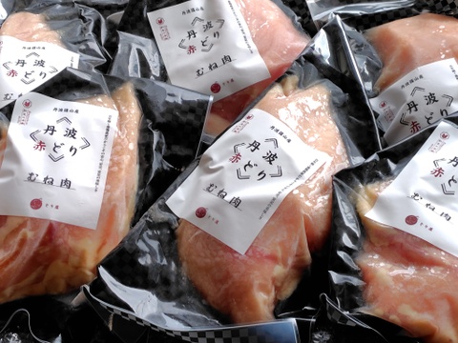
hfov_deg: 73.9
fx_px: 304
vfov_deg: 58.9
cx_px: 229
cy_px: 172
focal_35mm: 23
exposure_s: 1/120
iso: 50
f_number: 1.9
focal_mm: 5.6
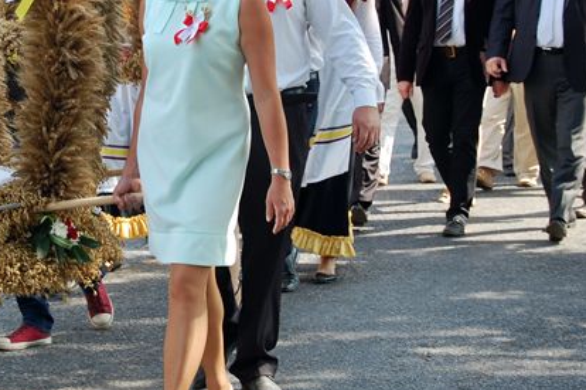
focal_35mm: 113
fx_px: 1837
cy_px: 145
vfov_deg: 12.1
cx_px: 180
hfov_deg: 18.1
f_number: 5.6
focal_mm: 52
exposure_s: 1/125
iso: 200
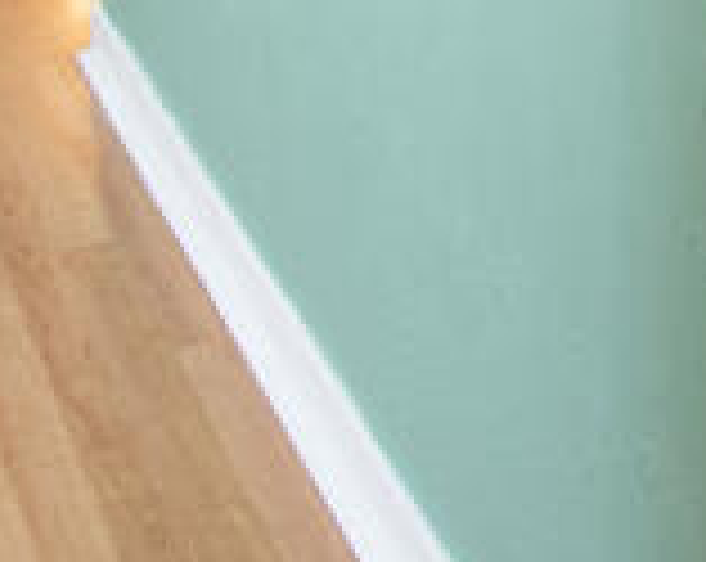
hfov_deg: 19.9
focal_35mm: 92
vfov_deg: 12.5
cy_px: -841
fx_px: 1919
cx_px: 773
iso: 250
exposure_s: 1/4
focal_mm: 10
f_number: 8
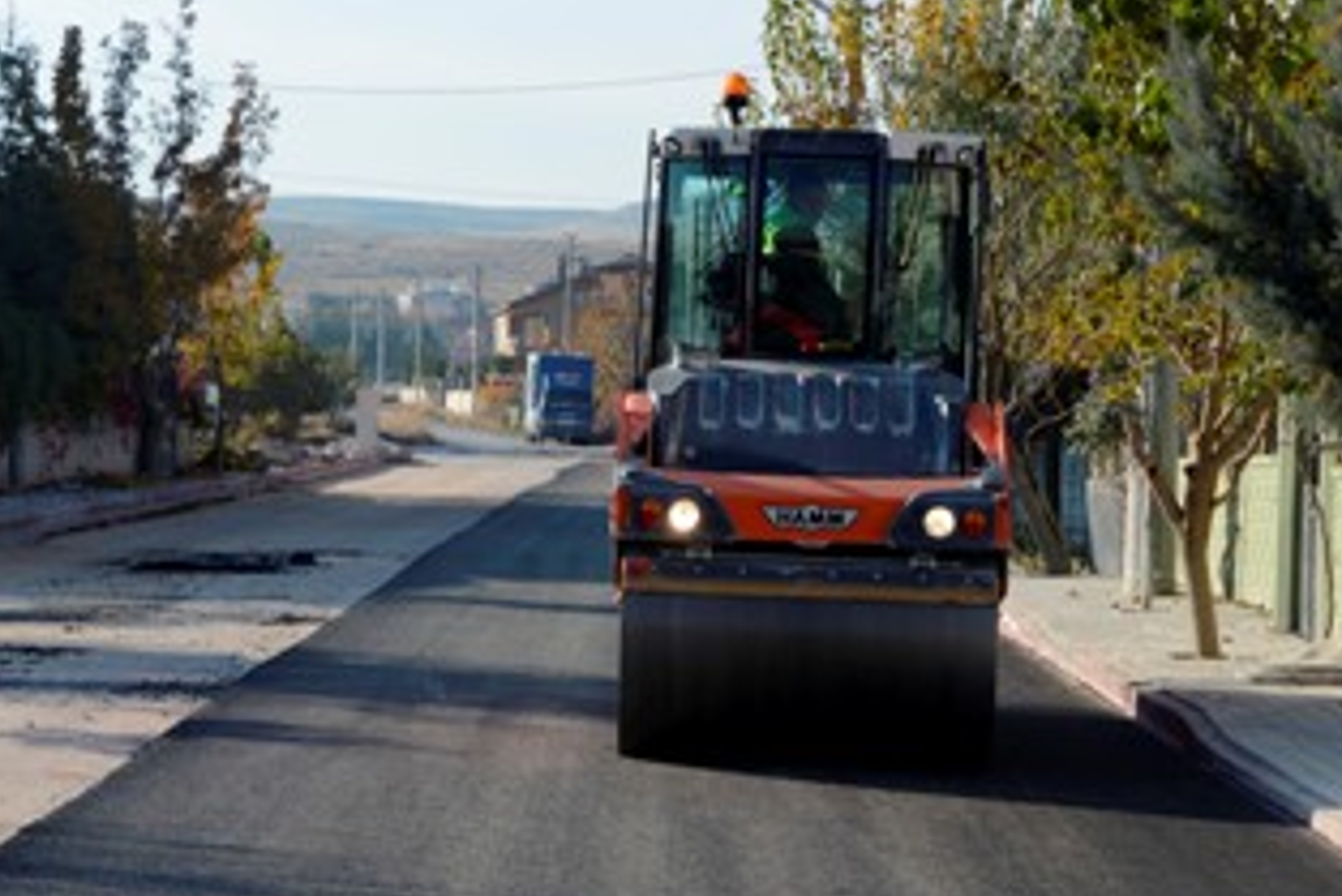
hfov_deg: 19.8
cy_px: 495
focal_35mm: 103
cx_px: 583
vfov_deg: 13.3
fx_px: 3841
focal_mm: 72
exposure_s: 1/160
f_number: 9
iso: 100
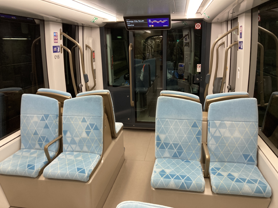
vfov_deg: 49.7
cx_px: 139
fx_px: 225
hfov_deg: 63.4
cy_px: 104
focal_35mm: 28
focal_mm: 3.99
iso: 160
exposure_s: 1/60
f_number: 1.8
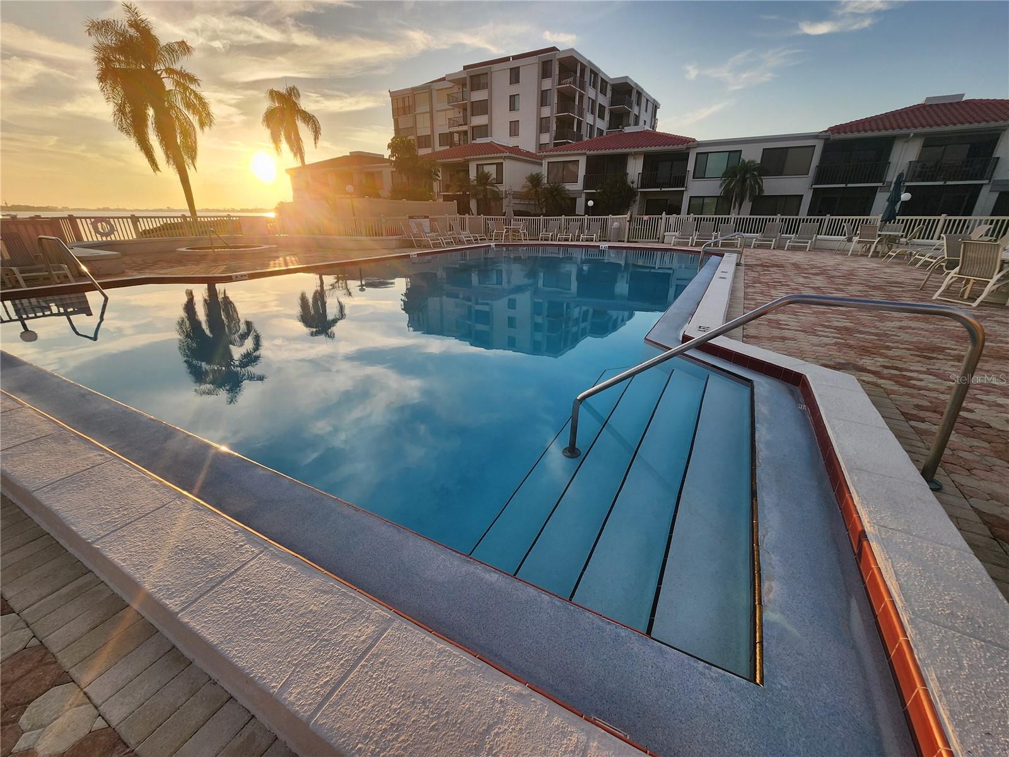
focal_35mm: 13
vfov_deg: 89.9
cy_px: 378
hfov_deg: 106.2
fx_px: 379
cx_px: 504
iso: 50
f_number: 2.2
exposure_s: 1/1297
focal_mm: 2.2
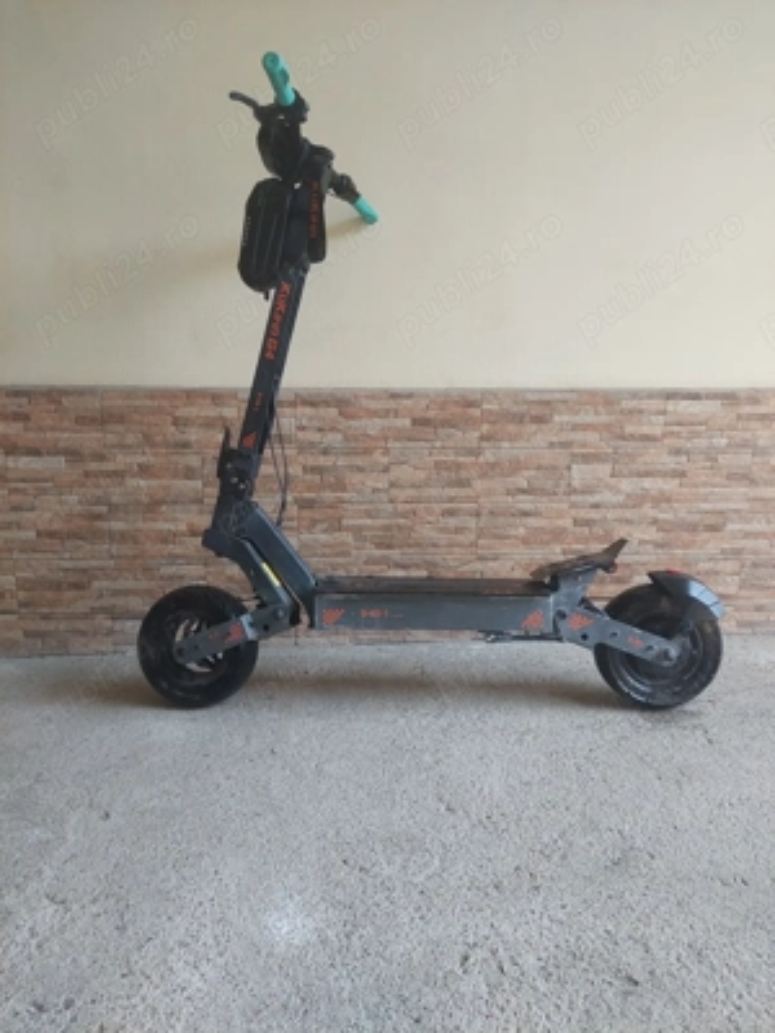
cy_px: 516
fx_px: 746
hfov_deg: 54.9
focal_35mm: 25
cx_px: 388
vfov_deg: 69.4
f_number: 1.8
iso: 250
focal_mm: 5.23
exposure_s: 1/100
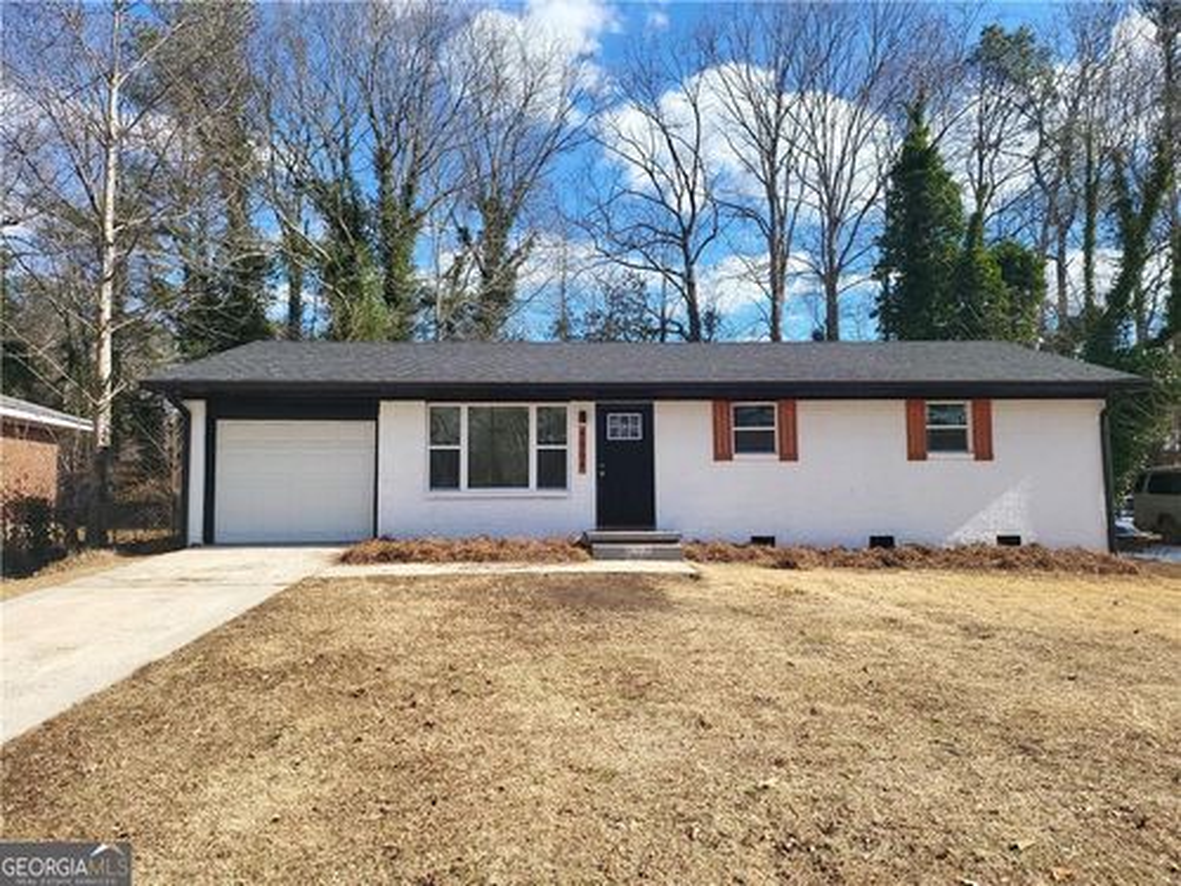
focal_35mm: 24
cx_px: 590
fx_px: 819
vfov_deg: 56.8
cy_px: 443
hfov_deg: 71.6
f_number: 1.8
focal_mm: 5
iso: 40
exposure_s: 1/1610
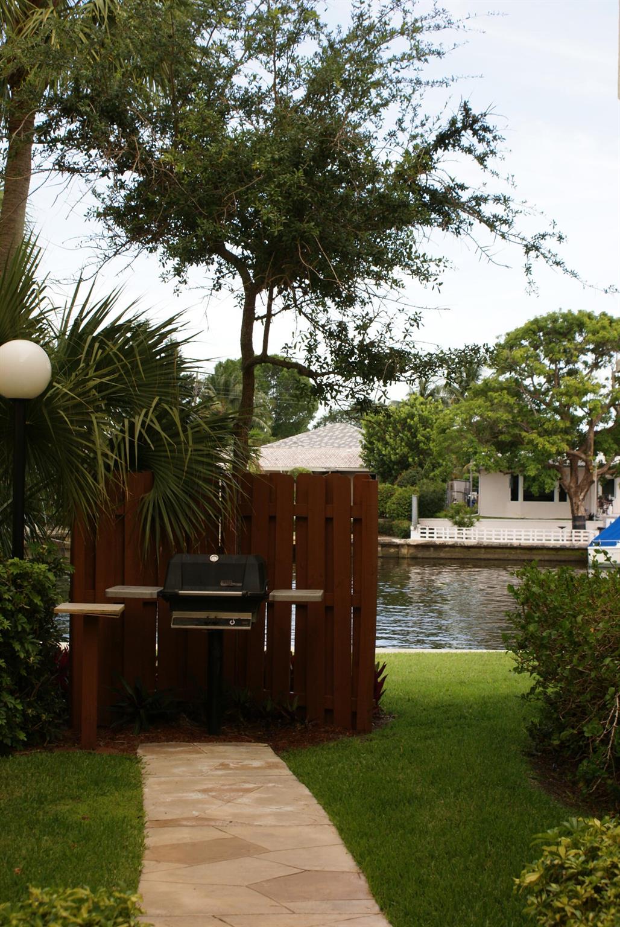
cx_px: 310
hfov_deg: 25.8
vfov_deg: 37.8
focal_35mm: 52
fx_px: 1352
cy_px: 464
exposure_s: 1/125
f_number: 7.1
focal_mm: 35
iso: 100
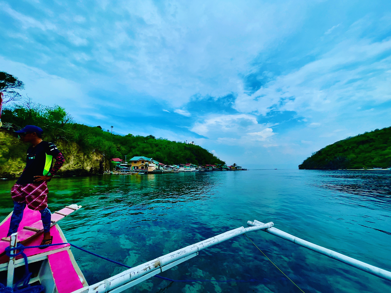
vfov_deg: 89.9
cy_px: 146
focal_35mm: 13
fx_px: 147
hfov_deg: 106.2
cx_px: 196
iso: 25
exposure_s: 1/1916
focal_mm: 1.54
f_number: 2.4
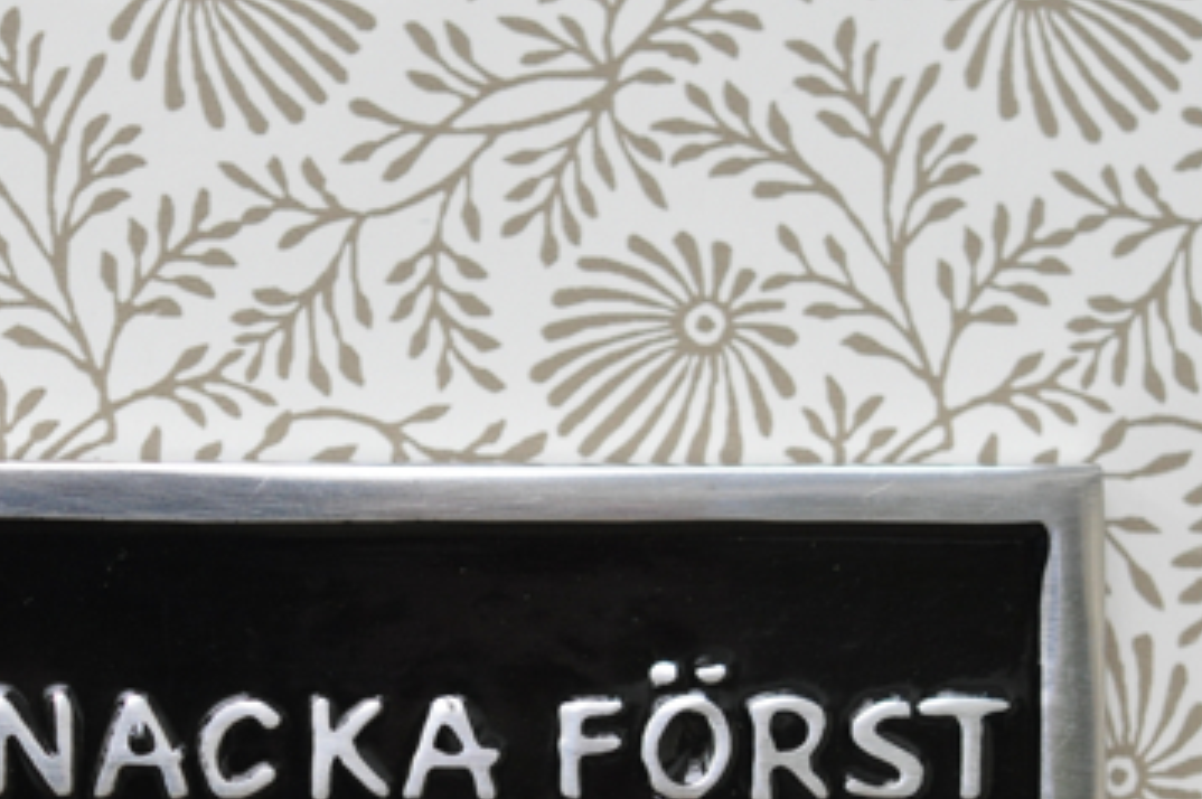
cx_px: 262
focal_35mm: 161
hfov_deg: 12.7
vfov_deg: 8.5
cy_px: 687
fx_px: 5371
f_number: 5
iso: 800
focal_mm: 60
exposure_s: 1/125
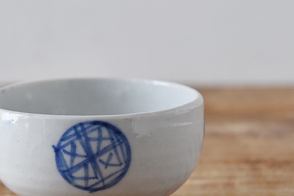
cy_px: 120
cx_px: 82
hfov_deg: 15.0
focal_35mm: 136
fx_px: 1109
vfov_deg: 10.1
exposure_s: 1/30
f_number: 5.6
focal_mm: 55
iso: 800
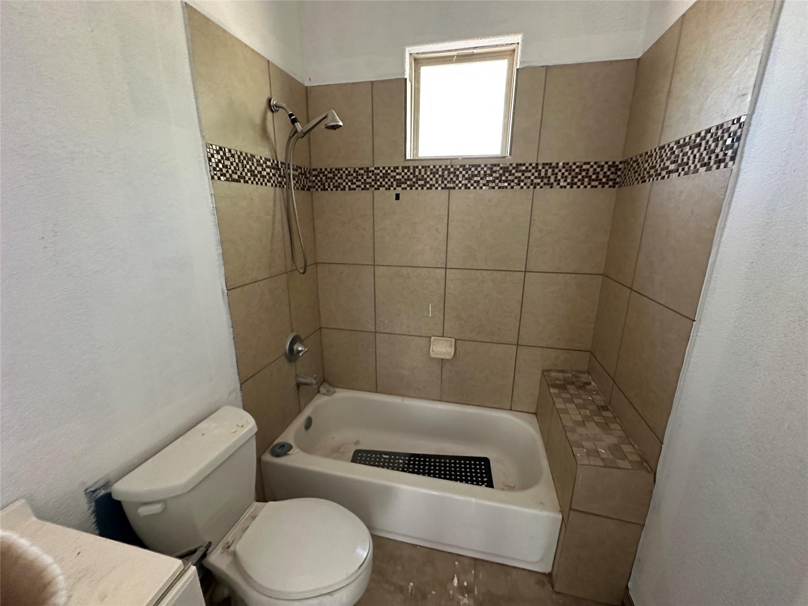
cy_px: 303
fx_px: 327
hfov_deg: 102.1
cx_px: 404
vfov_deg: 85.7
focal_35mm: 14
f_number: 2.2
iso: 1000
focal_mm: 2.22
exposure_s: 1/60
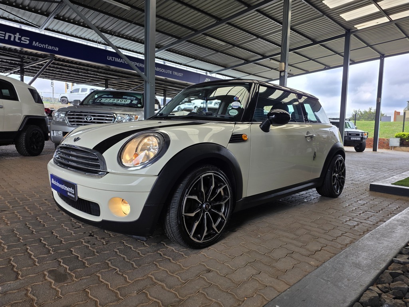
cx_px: 204
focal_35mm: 23
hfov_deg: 73.9
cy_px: 154
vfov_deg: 58.9
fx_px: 272
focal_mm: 6.25
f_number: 1.7
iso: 32
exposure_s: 1/359
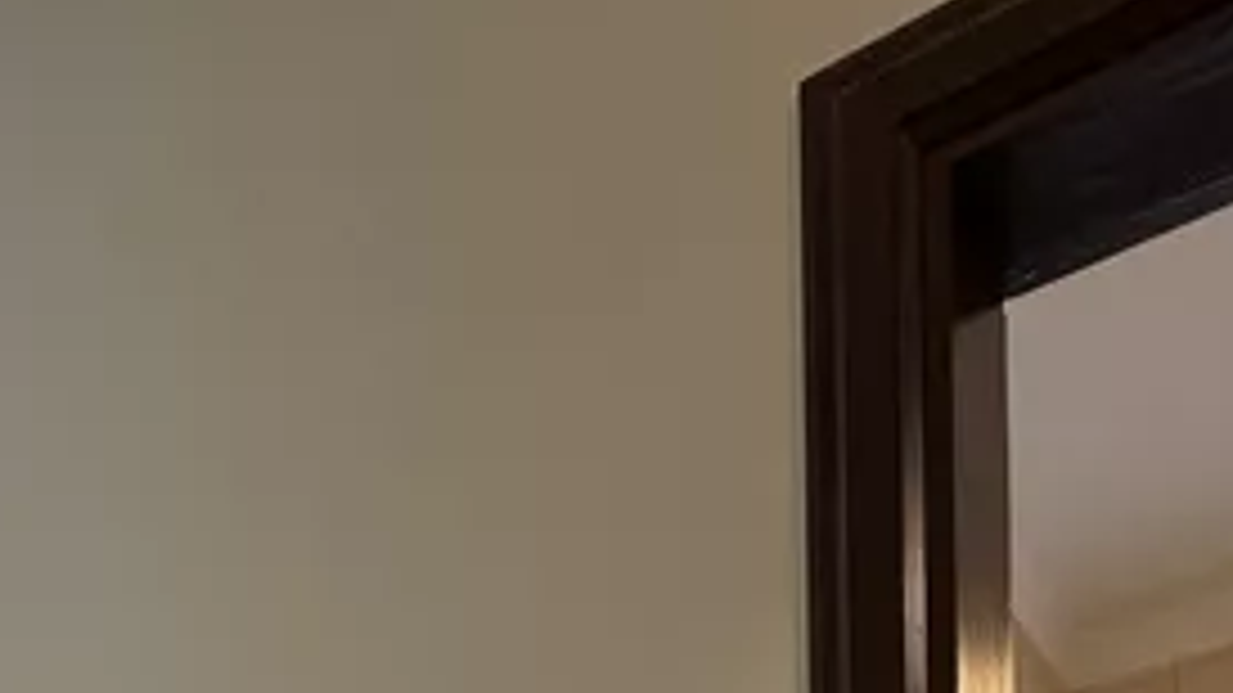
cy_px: 1530
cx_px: 403
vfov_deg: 15.8
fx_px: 1700
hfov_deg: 39.4
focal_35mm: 52
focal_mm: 2.22
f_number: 2.2
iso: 250
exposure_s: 1/100
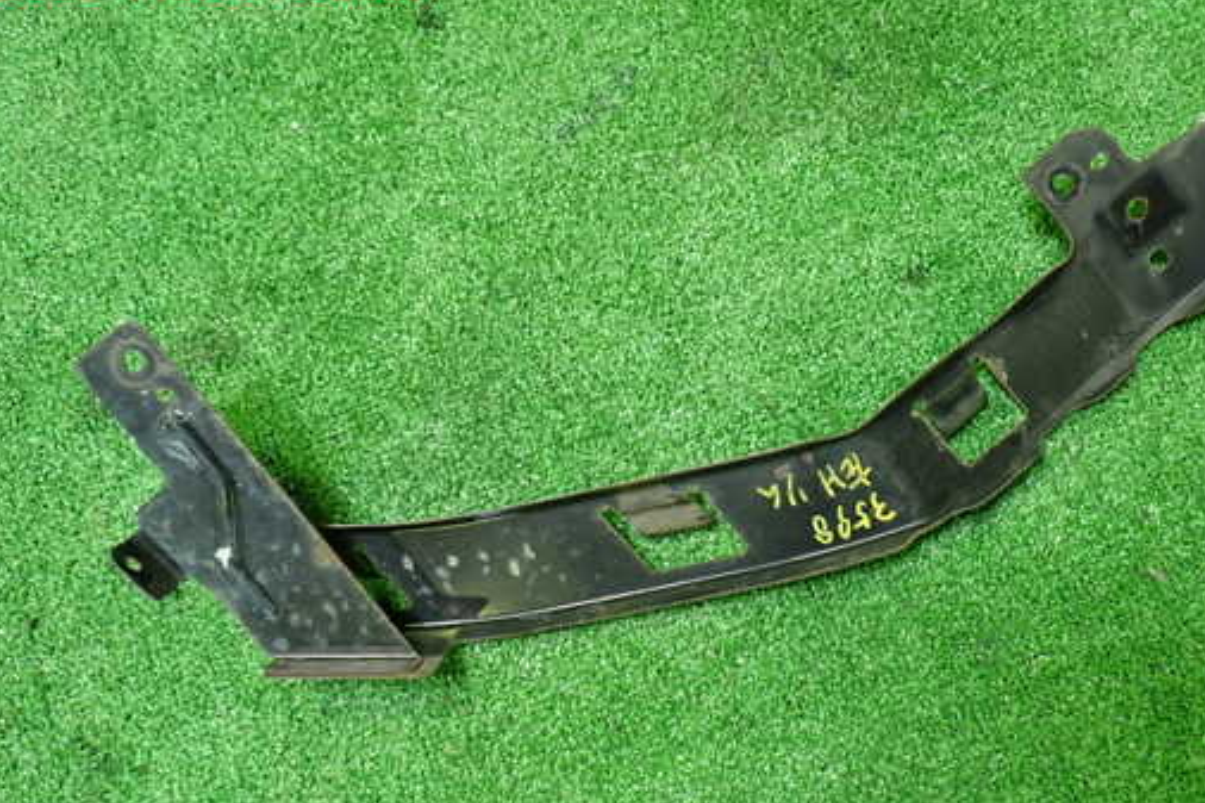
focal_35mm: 37
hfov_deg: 51.7
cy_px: 488
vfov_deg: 35.8
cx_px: 700
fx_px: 1238
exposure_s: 1/30
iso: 400
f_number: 2.3
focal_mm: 5.4
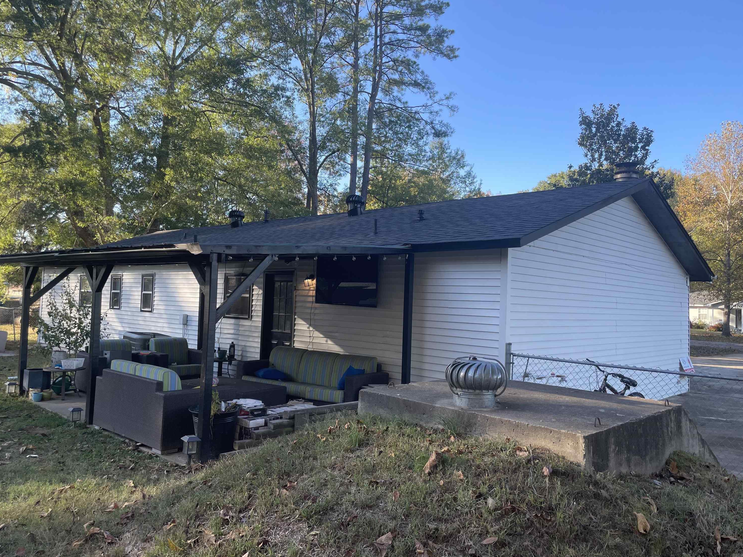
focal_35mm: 27
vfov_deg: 51.4
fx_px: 580
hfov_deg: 65.3
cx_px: 372
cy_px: 269
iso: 32
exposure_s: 1/535
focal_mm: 4.2
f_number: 1.6
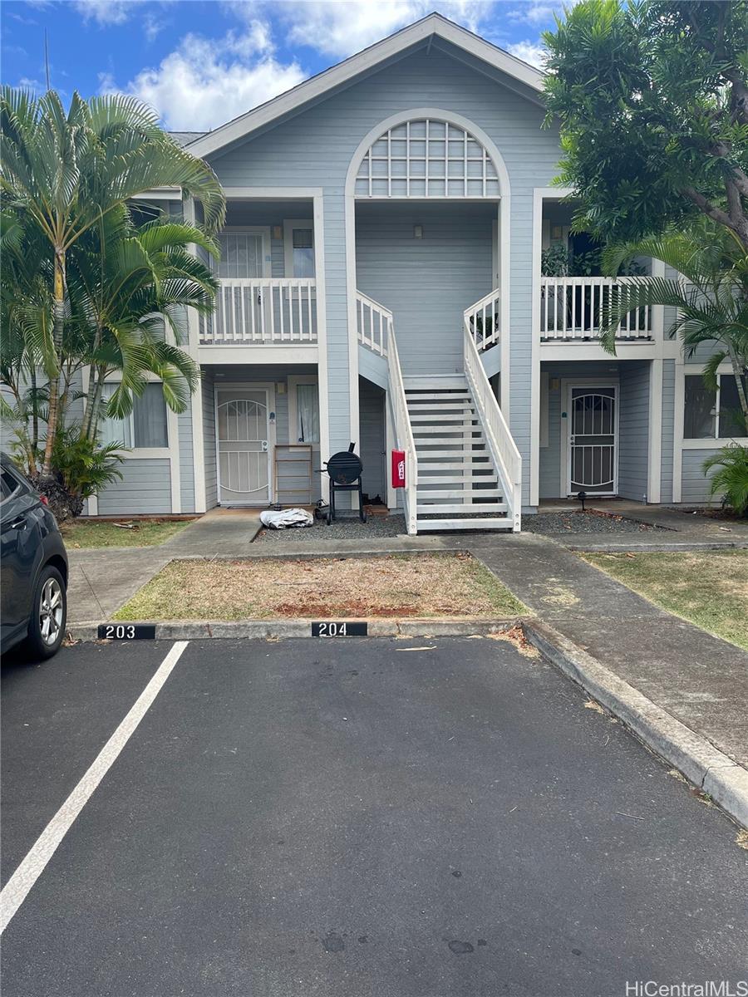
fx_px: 749
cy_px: 498
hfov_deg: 53.1
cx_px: 374
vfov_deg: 67.3
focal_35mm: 26
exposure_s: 1/1163
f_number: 1.6
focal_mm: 5.1
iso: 50
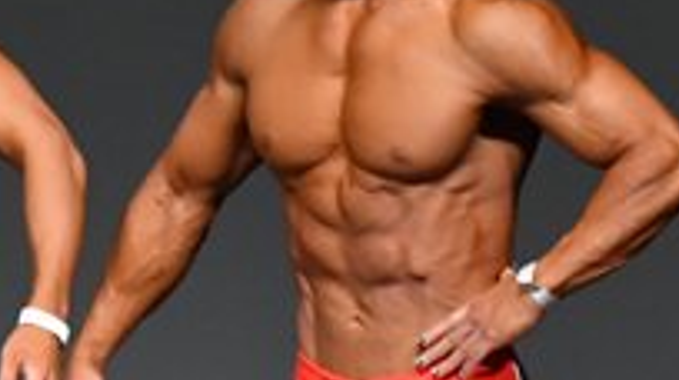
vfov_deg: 1.0
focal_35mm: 1196
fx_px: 21499
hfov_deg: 1.8
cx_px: 584
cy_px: 390
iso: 4000
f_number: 5.6
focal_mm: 200
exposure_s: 1/400
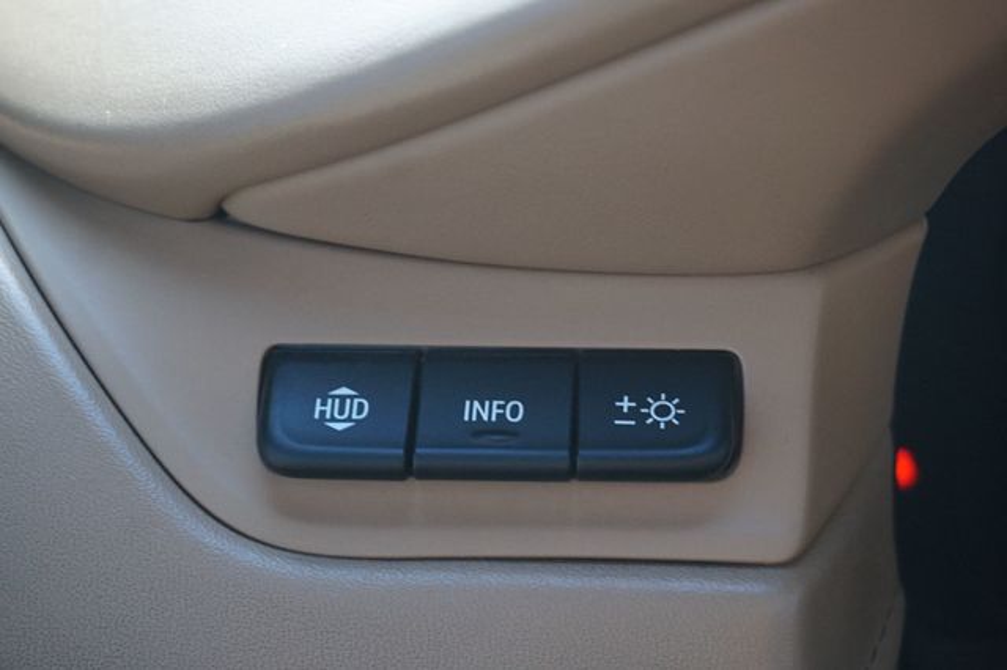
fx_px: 1719
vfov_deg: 22.1
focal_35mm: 62
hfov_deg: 32.6
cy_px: 335
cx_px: 504
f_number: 5.6
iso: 1000
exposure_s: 1/80
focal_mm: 41
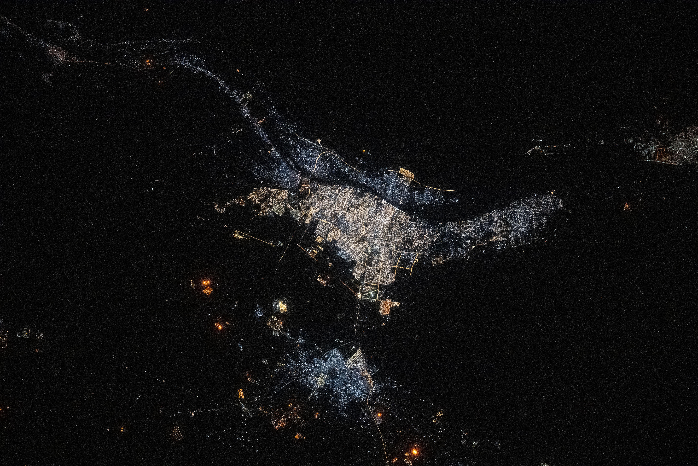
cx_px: 349
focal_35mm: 200
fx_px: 3877
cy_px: 233
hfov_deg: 10.3
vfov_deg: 6.9
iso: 25600
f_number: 2
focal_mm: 200
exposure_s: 1/250
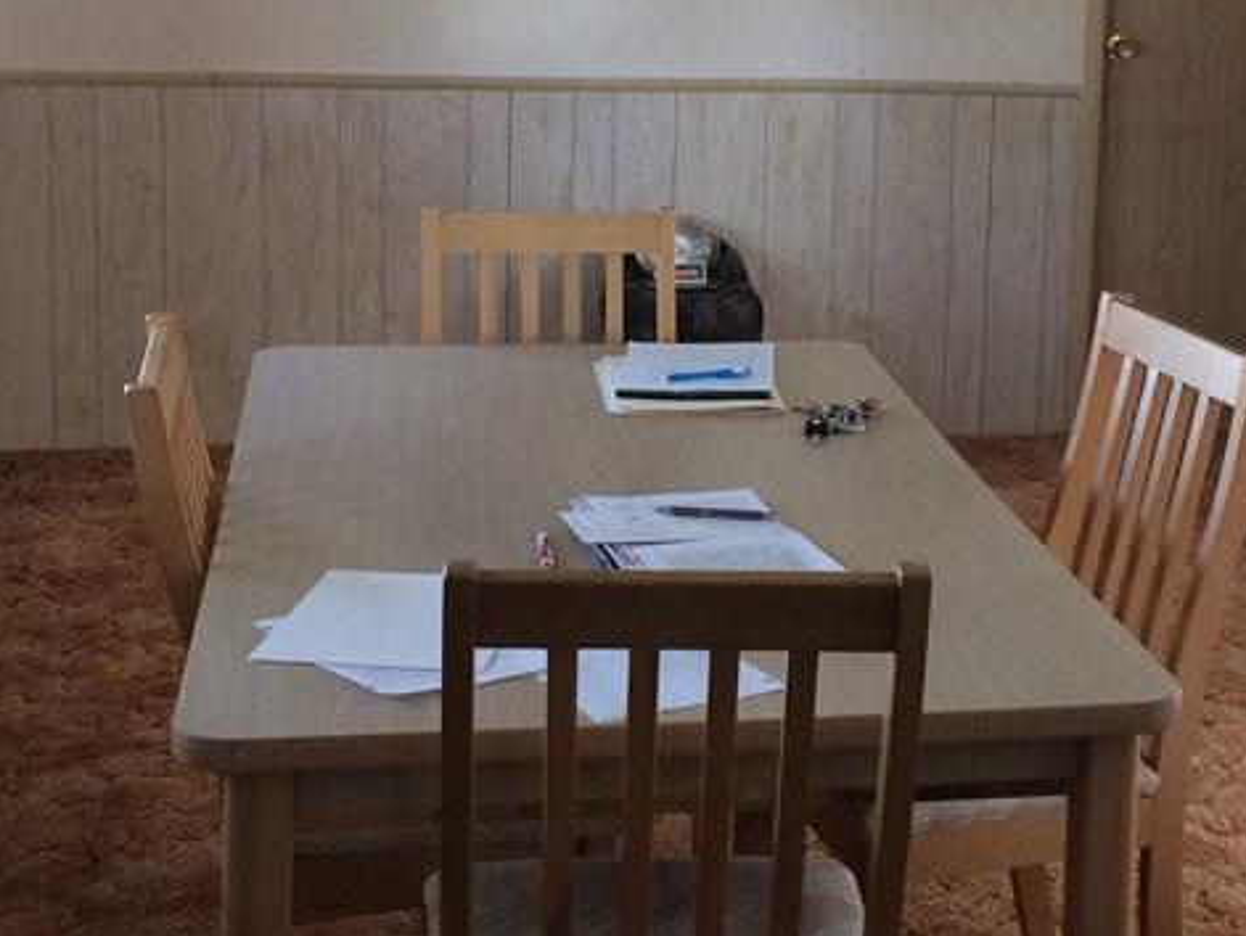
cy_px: 227
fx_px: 2269
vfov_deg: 23.1
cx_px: 802
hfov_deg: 30.5
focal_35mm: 63
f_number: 2.2
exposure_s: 1/30
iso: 160
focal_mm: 4.15
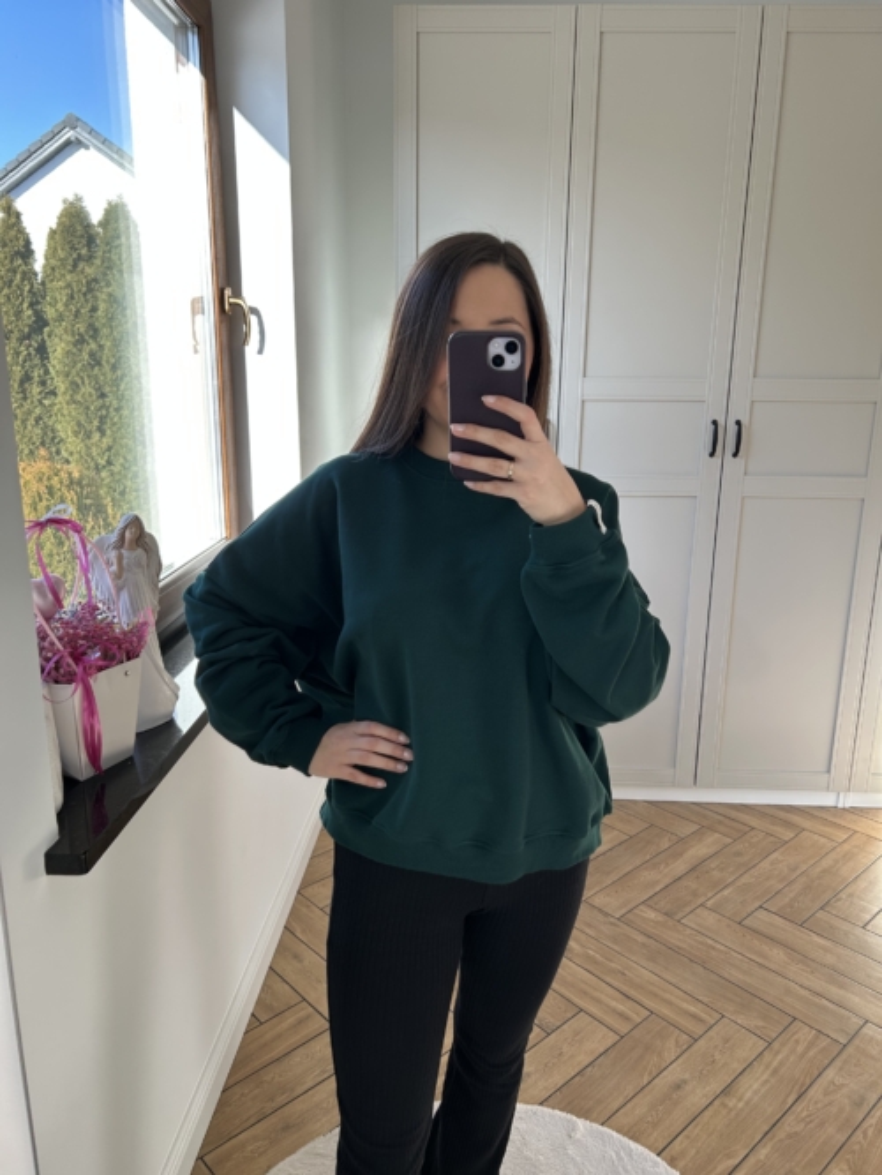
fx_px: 883
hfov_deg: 53.1
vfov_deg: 67.3
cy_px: 588
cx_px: 441
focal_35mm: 26
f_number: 1.5
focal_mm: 5.7
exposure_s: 1/203
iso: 50
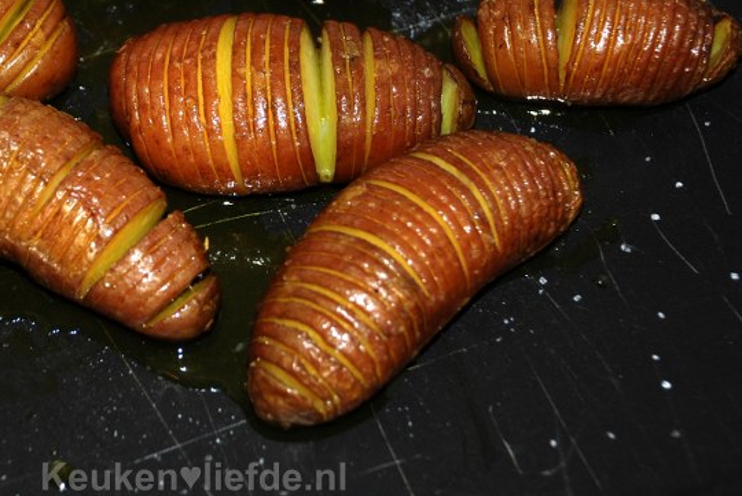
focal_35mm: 129
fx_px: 2661
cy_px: 131
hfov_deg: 15.8
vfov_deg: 10.6
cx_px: 194
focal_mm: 58
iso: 200
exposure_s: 1/60
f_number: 5.3
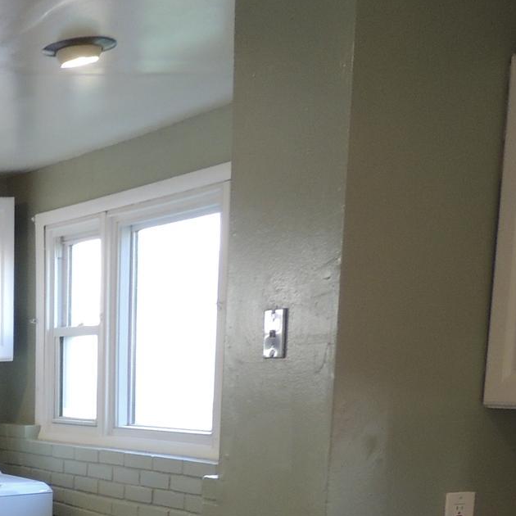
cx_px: -262
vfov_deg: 23.0
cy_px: 611
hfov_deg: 21.1
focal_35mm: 69
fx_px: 1164
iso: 160
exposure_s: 1/30
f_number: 3
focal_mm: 4.3
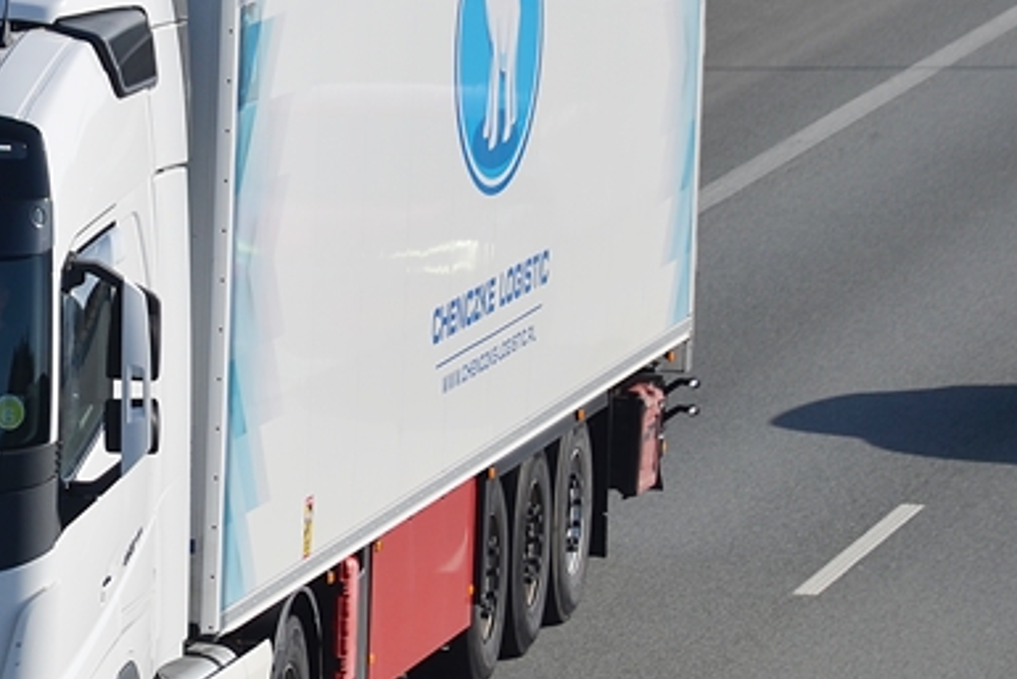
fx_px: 9213
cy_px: 370
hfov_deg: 6.3
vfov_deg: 4.2
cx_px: 3
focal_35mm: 326
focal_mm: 105
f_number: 5.6
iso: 100
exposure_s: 1/800
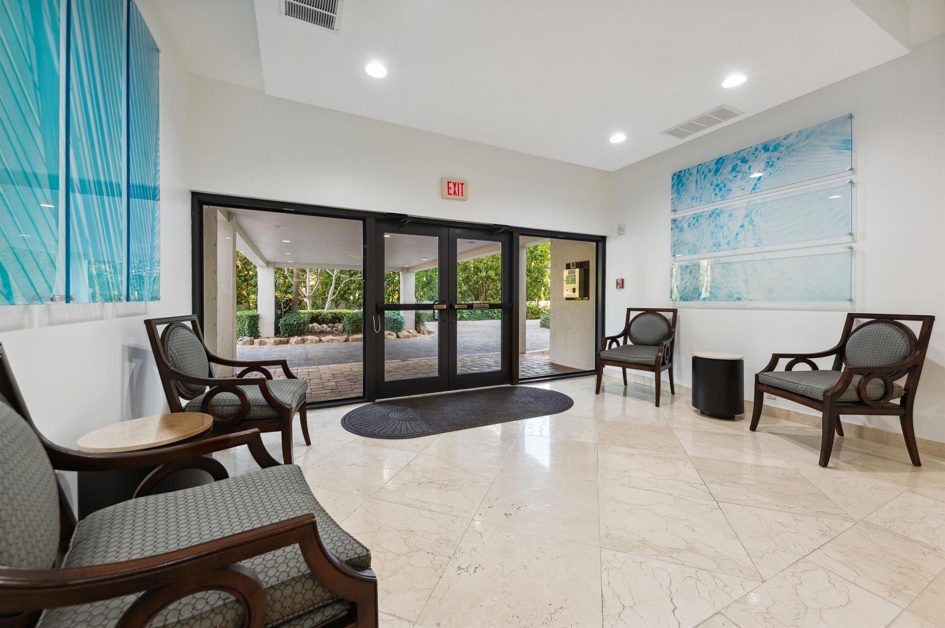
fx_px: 367
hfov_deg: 104.3
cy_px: 314
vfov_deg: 81.1
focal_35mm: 14
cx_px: 472
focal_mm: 14
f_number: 8
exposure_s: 1/6
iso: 100
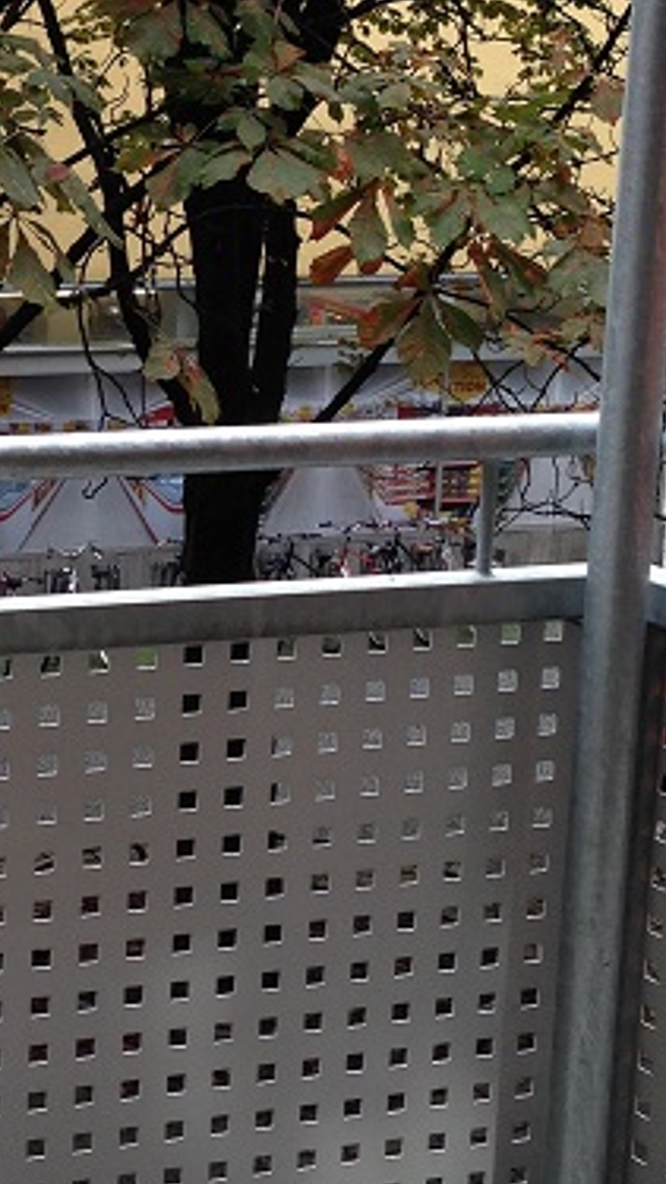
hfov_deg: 12.7
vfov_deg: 22.6
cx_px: -21
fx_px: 2950
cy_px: 423
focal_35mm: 94
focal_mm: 4.12
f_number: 2.4
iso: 50
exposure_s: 1/121
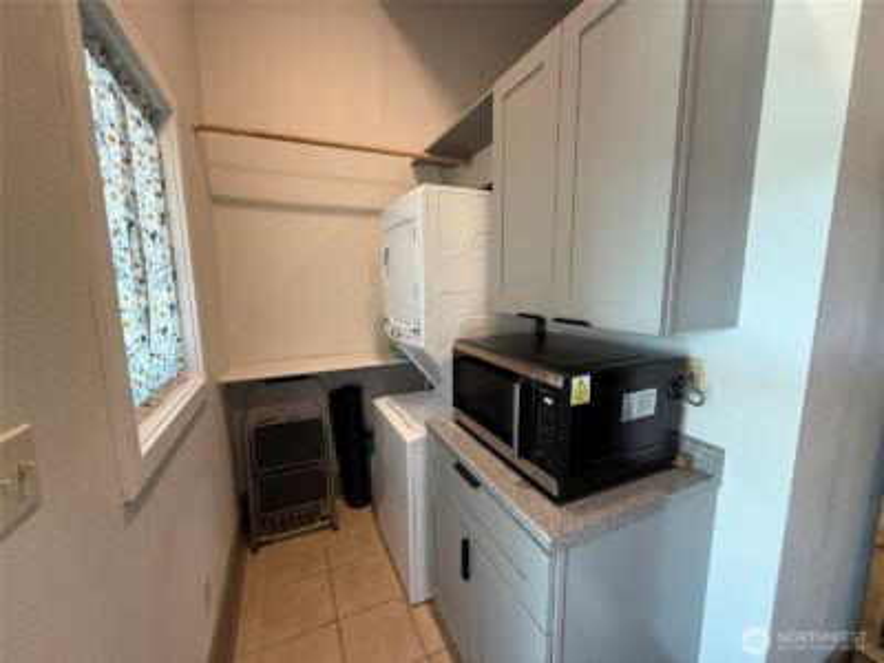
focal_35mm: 14
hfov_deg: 102.1
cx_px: 442
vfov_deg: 85.7
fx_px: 358
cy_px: 332
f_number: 2.2
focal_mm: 2.22
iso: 320
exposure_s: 1/60
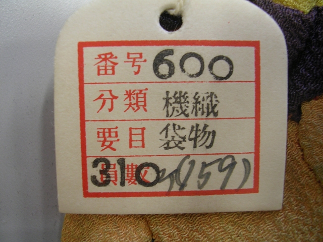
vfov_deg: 37.7
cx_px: 162
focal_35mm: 38
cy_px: 121
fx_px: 355
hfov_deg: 49.0
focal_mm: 5.8
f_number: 2.8
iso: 50
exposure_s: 1/17.6
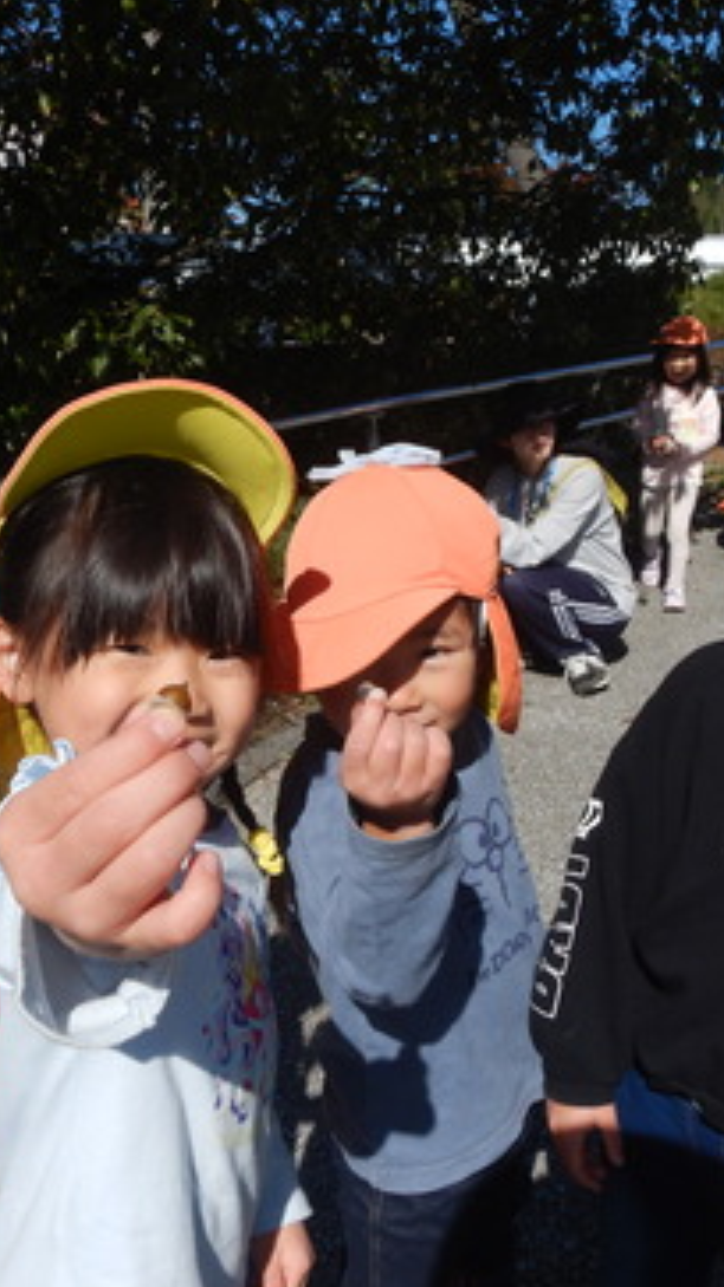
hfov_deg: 32.8
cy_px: 658
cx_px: 344
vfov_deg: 55.3
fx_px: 1230
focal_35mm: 36
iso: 125
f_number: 4.1
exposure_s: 1/1500
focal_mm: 4.3
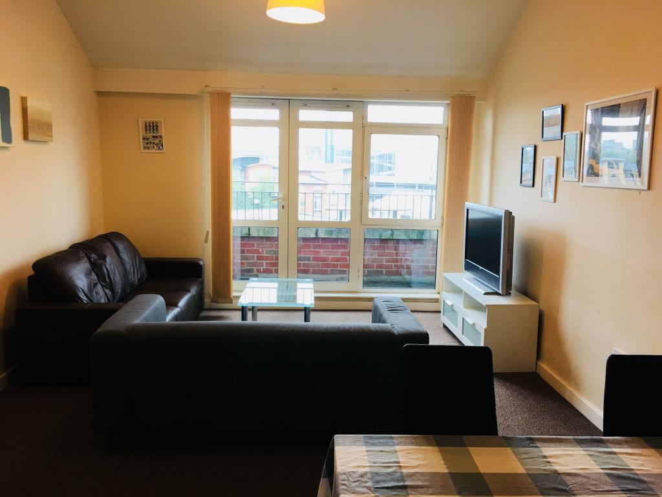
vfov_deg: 48.2
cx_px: 331
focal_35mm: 29
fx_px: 555
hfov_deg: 61.7
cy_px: 248
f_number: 2.2
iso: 32
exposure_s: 1/33
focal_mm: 4.15
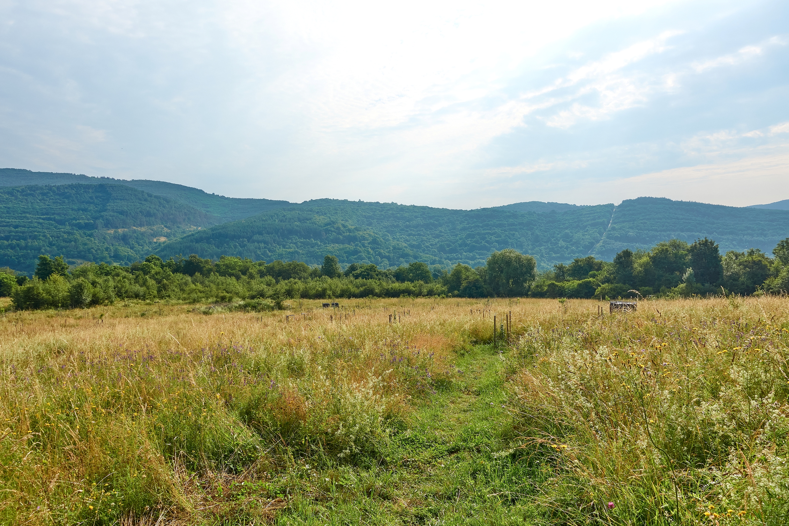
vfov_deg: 53.1
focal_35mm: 24
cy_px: 263
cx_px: 394
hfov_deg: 73.7
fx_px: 526
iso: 125
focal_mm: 8.8
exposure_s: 1/640
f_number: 5.6
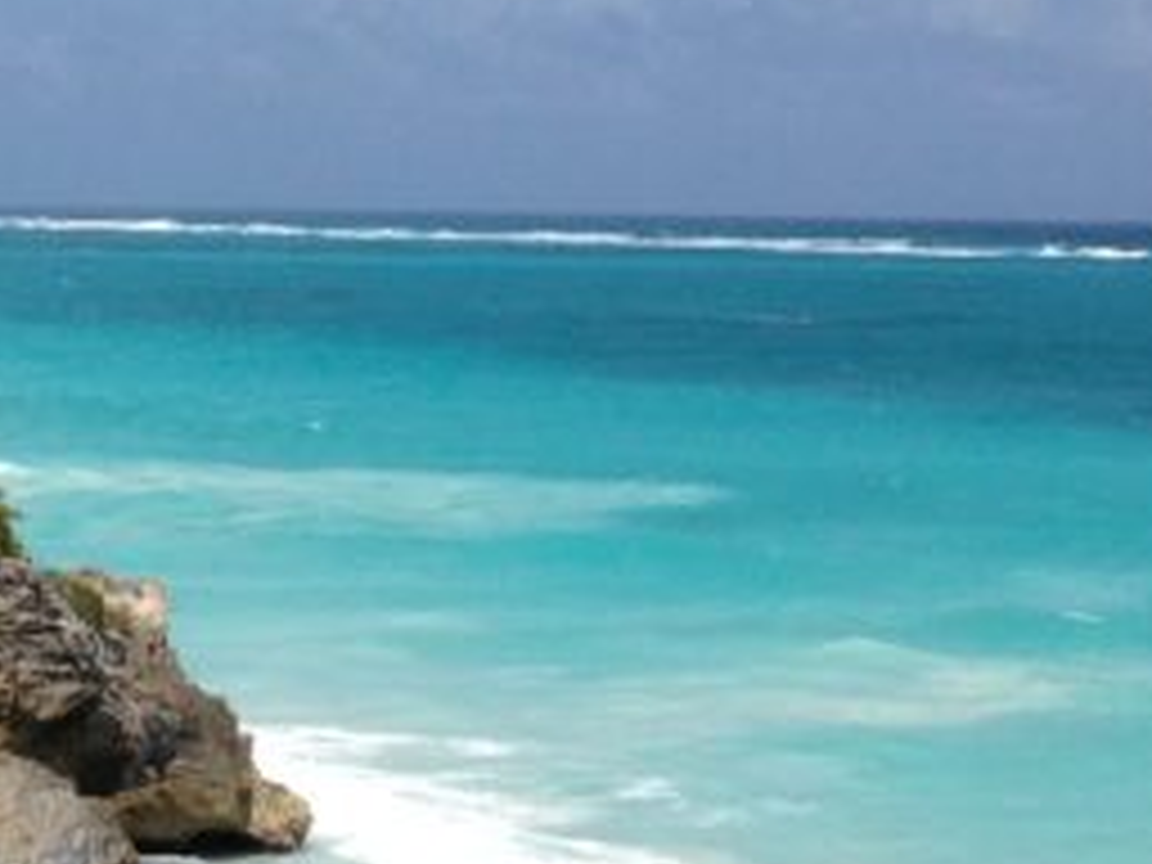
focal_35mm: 140
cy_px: 72
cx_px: 140
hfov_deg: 14.0
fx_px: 4659
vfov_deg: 10.5
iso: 64
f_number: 2.4
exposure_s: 1/3953
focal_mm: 4.28
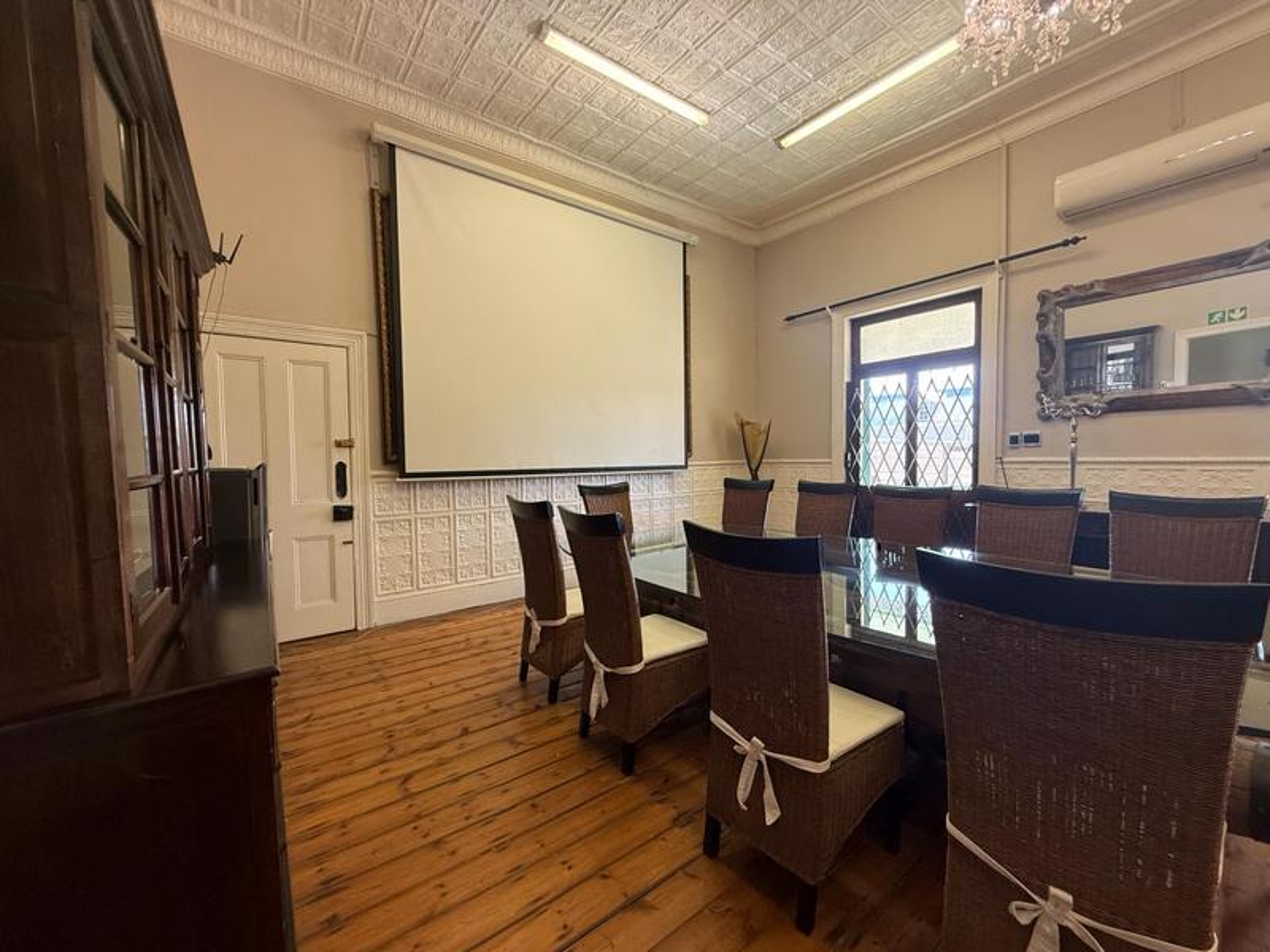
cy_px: 476
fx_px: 514
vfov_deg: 85.7
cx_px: 635
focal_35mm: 14
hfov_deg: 102.1
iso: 200
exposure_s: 1/100
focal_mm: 2.22
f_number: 2.2
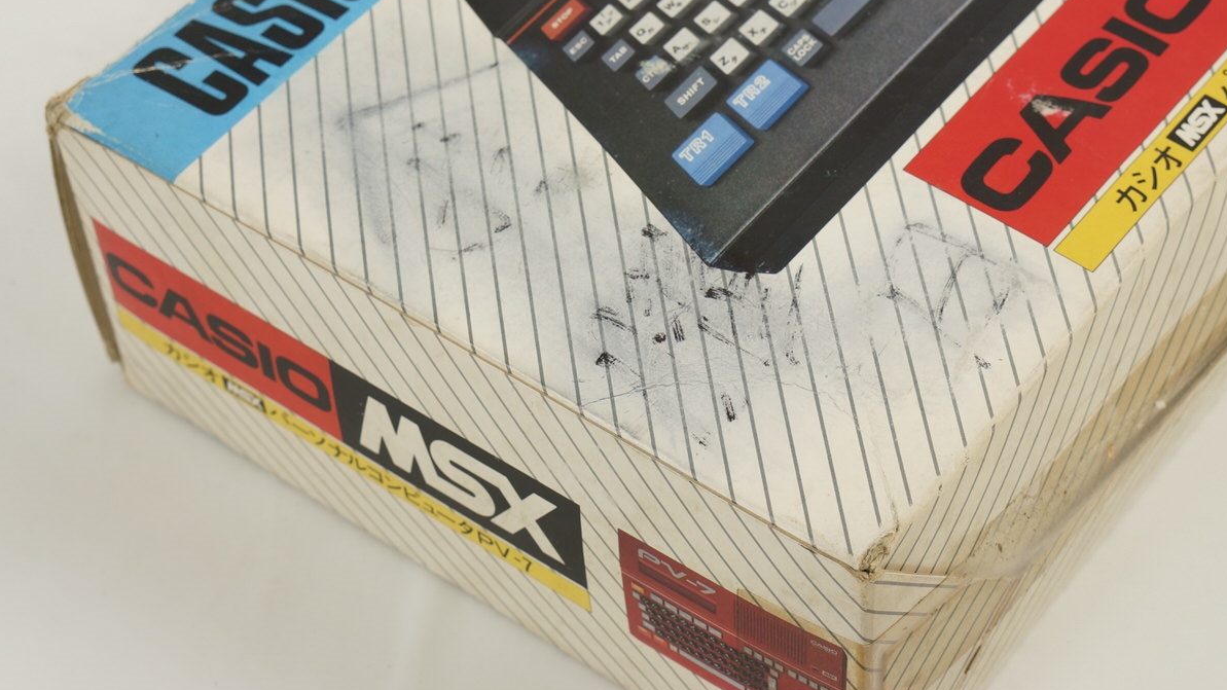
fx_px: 2570
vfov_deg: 15.3
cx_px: 614
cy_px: 283
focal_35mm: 79
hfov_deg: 26.9
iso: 640
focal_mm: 50
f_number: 6.3
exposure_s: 1/80
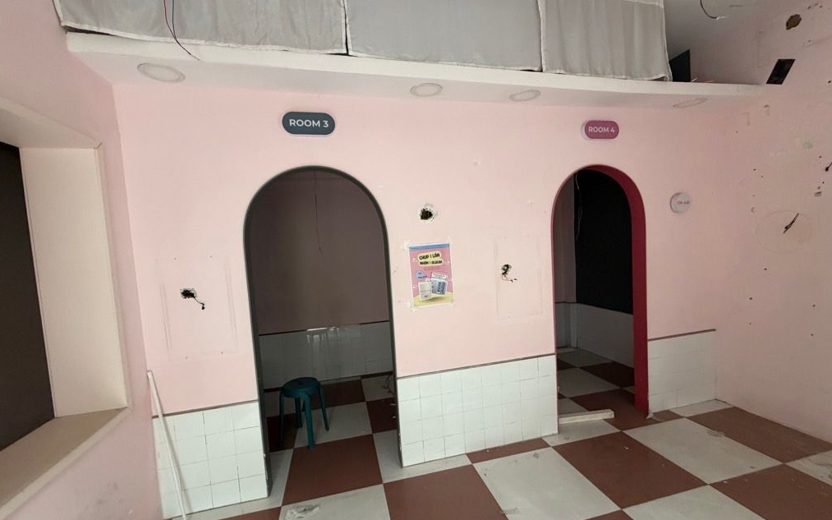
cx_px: 416
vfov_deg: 74.8
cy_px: 269
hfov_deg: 101.5
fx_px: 340
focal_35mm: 15
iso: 320
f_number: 2.2
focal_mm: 2.22
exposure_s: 1/67
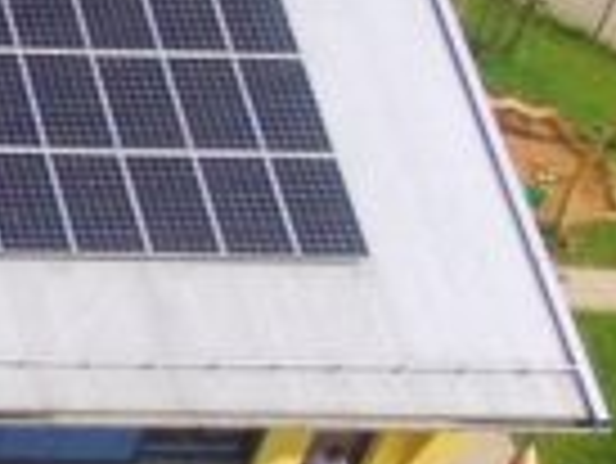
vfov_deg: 9.9
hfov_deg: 10.4
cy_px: 45
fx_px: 2654
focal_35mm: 149
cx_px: -1097
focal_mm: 3.61
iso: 100
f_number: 2.8
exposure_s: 1/1266
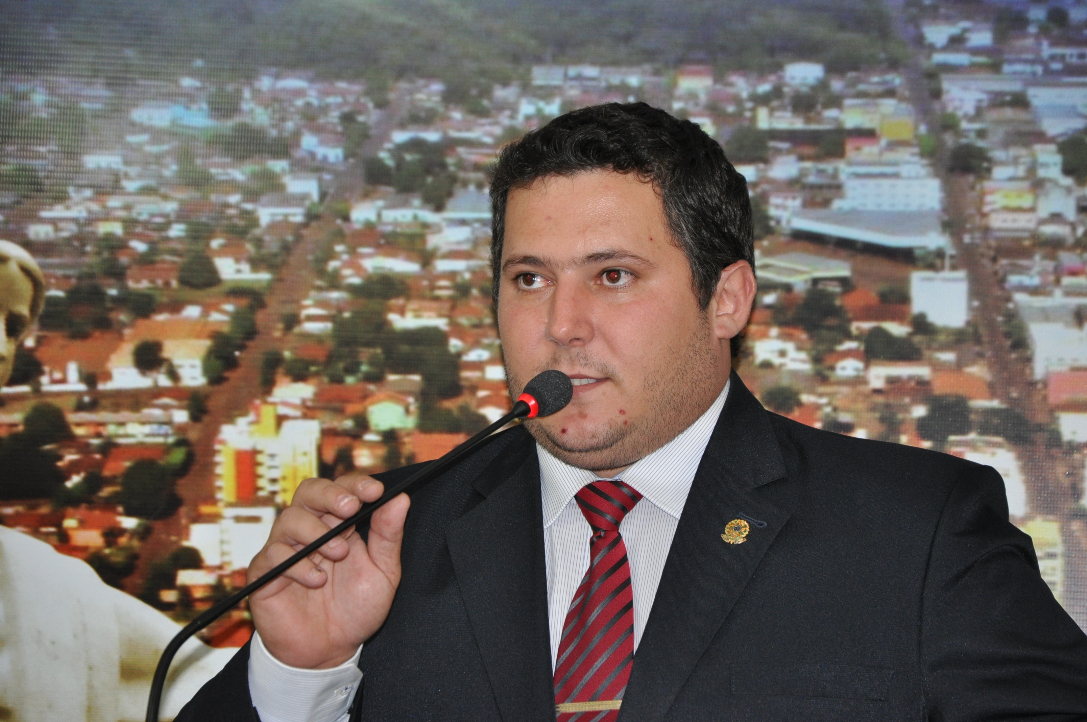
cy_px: 361
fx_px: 4750
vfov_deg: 8.7
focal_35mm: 158
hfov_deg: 13.1
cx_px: 544
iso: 800
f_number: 5.6
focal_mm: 105
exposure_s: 1/60
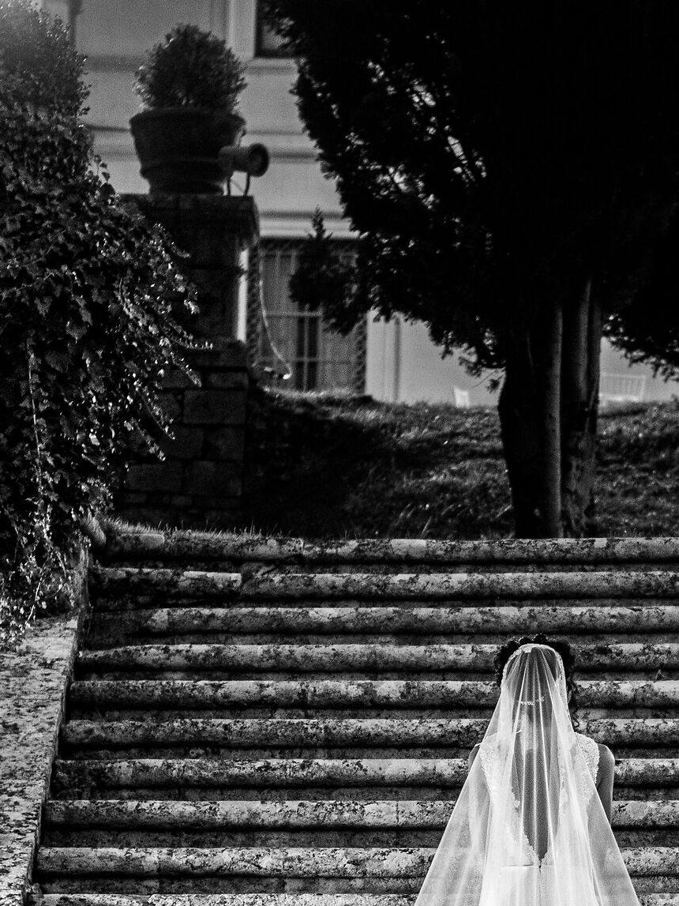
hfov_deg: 8.2
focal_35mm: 180
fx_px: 4709
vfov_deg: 10.9
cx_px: 528
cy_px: 821
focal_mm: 43
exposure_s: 1/50
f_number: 1.2
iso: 640
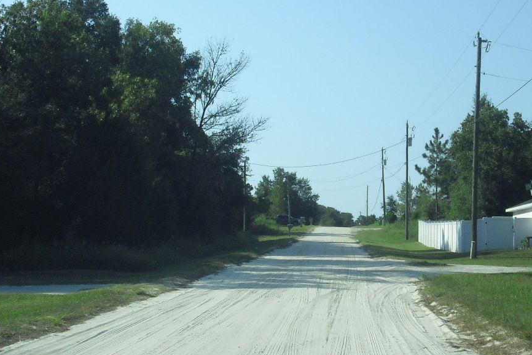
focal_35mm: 73
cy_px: 171
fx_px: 1079
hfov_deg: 27.5
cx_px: 366
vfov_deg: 18.7
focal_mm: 6.2
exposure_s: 1/250
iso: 100
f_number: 8
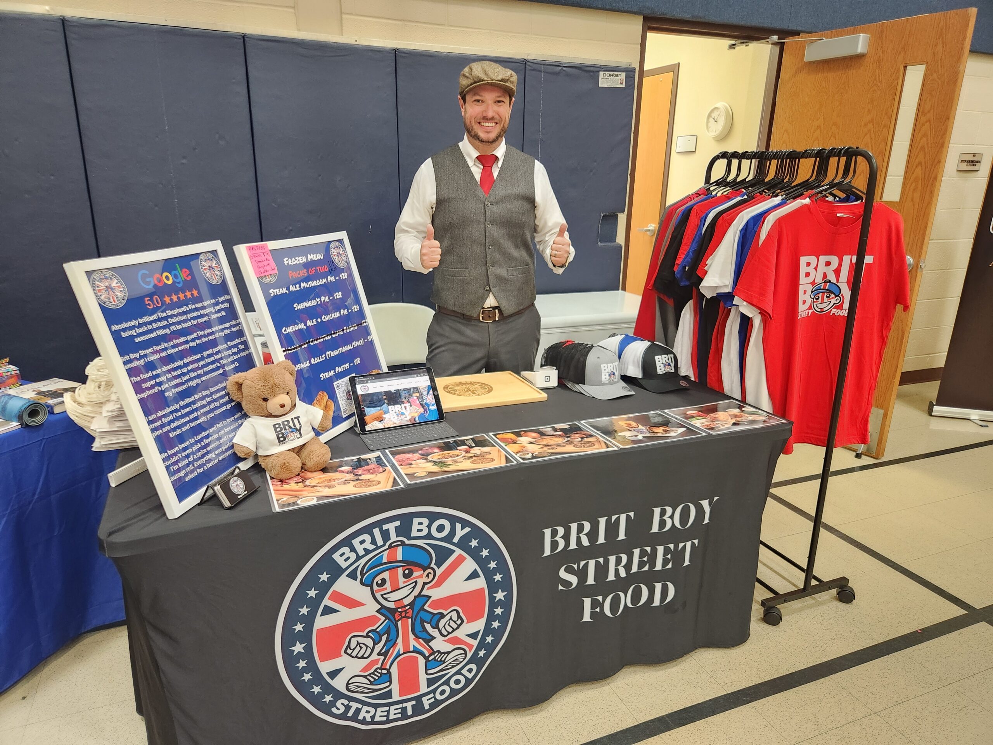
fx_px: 660
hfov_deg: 73.9
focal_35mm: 23
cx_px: 496
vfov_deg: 58.9
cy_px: 372
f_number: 1.8
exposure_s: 1/60
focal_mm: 5.4
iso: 640
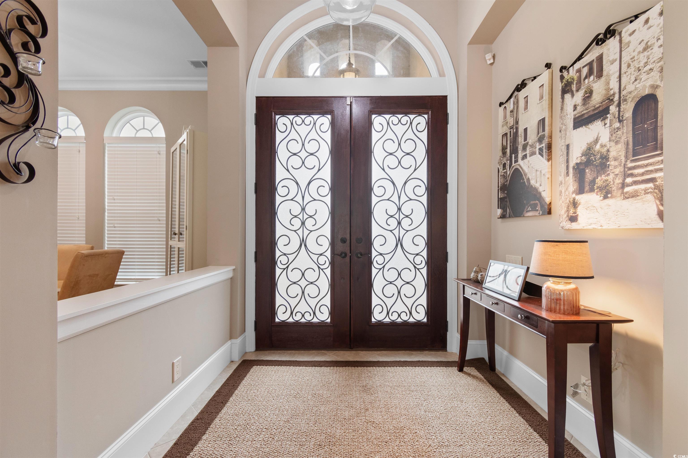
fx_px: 287
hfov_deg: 100.4
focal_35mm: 15
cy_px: 229
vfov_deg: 77.3
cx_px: 344
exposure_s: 1/3
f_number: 4.5
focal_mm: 10
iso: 100
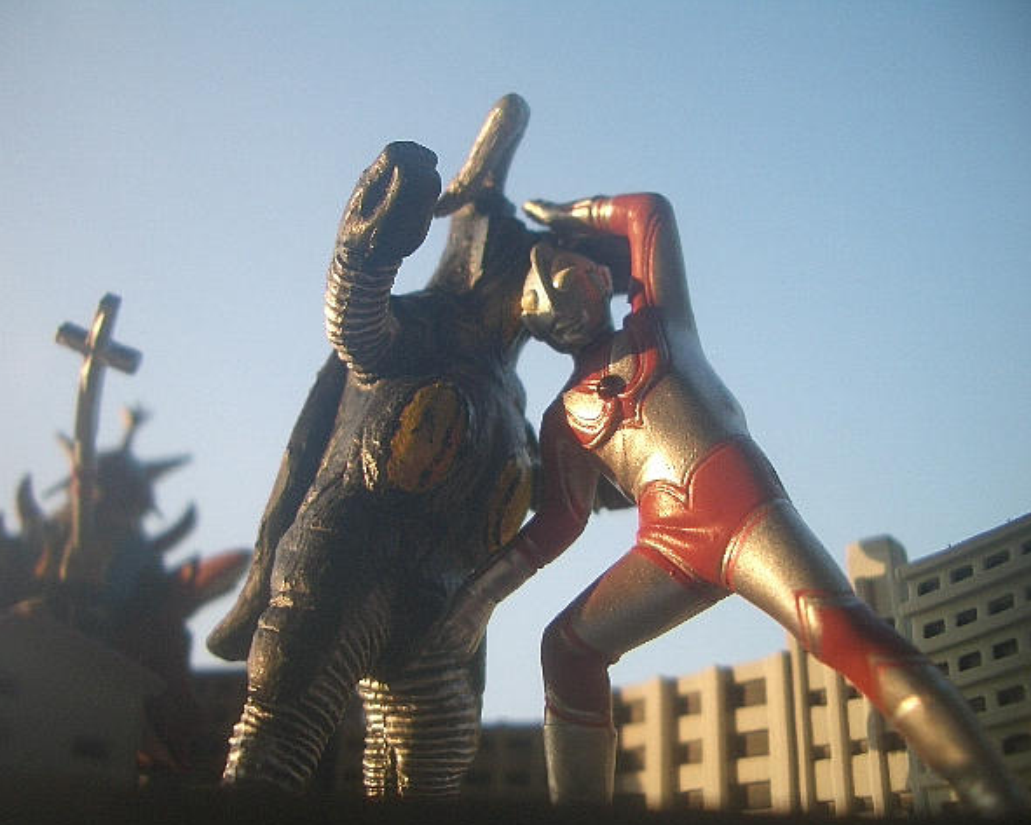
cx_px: 488
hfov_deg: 49.1
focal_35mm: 37
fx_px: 1129
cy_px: 415
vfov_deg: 40.1
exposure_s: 1/400
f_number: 2.6
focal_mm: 5.8
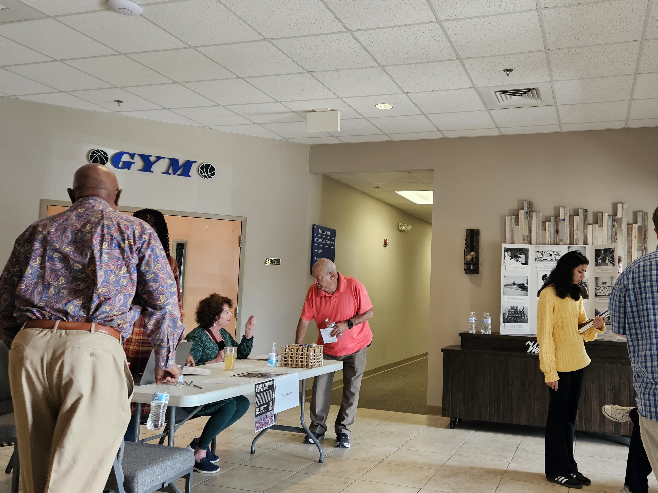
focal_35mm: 31
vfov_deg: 45.4
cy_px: 259
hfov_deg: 57.8
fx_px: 589
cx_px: 400
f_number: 1.8
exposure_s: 1/120
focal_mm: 5.4
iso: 250
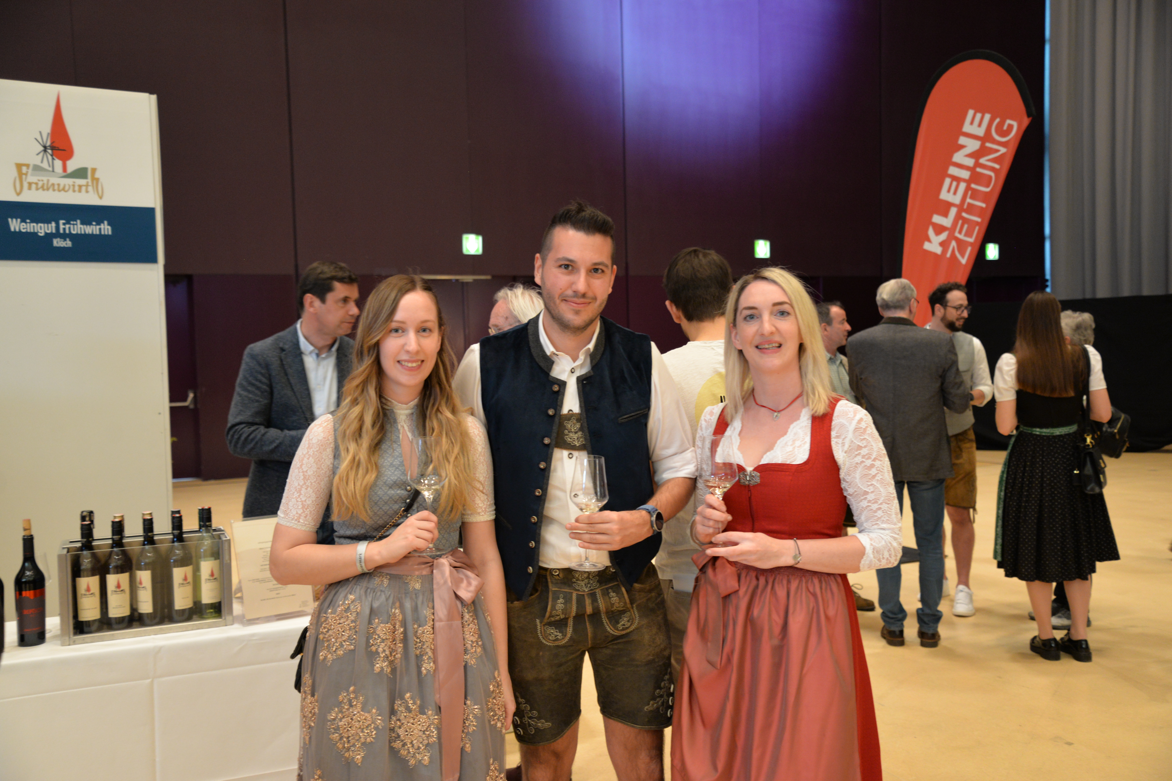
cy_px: 390
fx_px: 1107
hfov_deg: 55.8
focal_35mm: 34
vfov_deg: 38.9
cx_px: 586
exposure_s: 1/30
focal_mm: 34
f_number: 4
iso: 1600
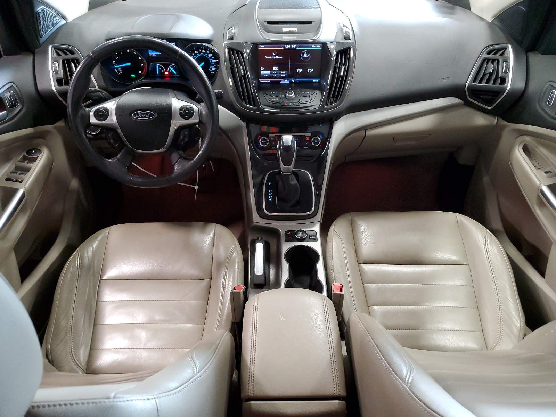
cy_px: 208
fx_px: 418
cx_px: 278
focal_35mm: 26
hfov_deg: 67.3
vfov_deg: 53.1
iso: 294
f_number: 1.5
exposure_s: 1/25
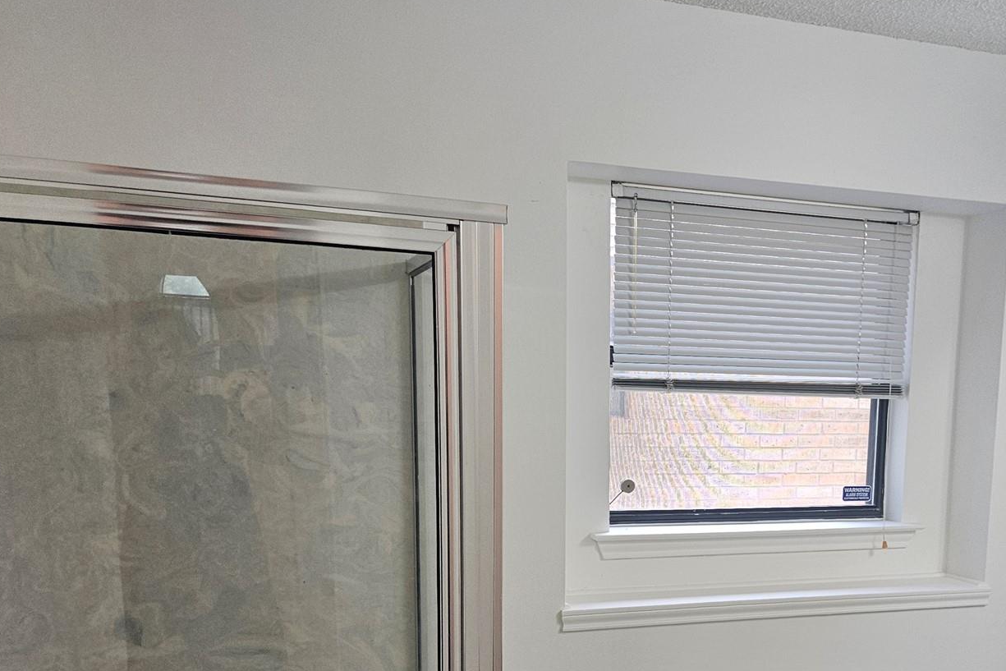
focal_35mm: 40
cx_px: 723
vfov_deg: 32.2
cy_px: 568
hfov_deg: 47.1
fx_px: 1118
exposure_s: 1/120
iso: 100
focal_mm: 5.4
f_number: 1.8
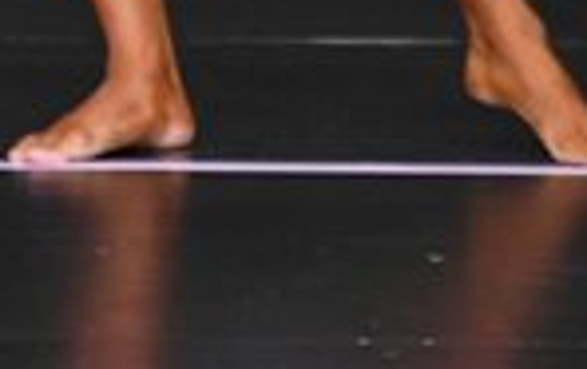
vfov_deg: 0.7
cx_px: -906
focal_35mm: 1839
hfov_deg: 1.1
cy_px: -432
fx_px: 29464
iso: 4000
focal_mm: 230
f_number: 5.6
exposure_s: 1/400
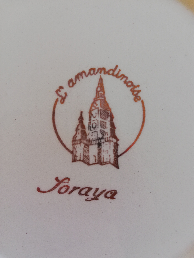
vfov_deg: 67.3
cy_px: 129
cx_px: 97
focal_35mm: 26
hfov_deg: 53.1
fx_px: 194
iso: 200
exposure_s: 1/33.3
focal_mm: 3.81
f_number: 2.2
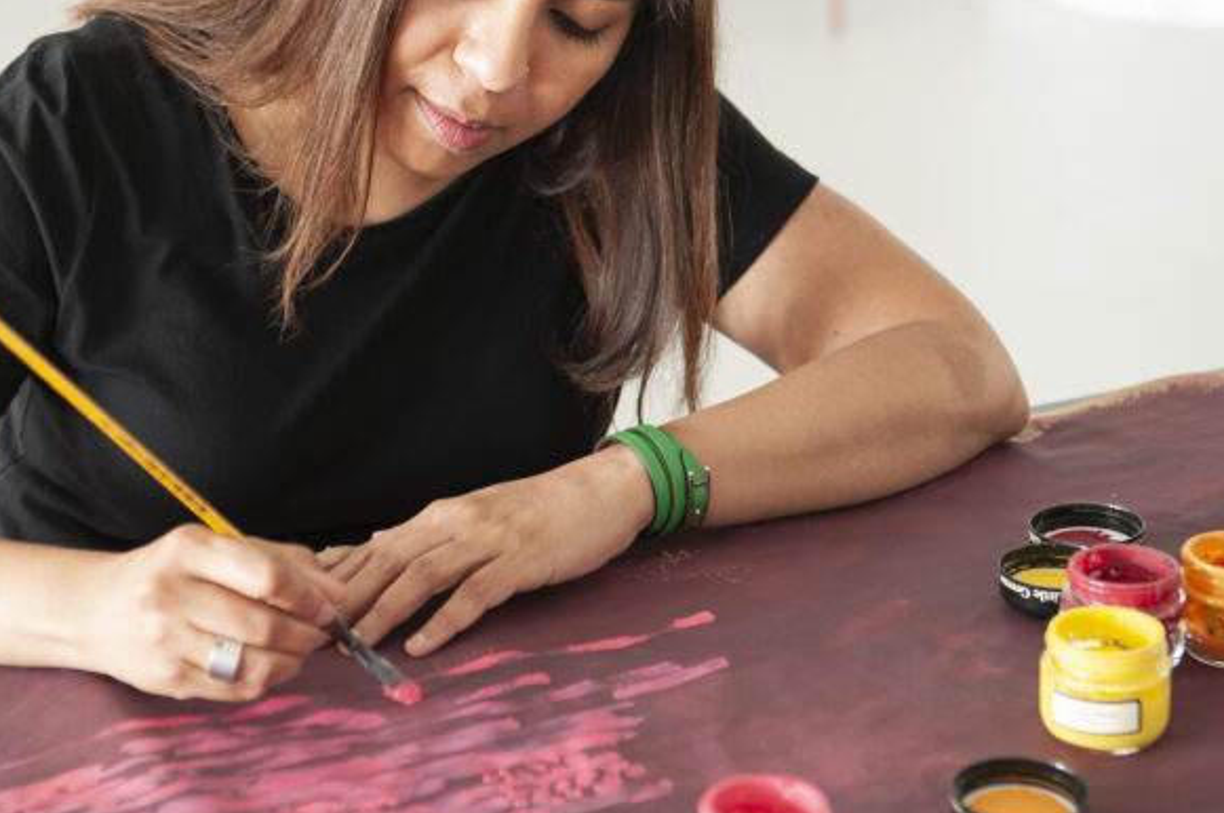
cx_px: 516
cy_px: 340
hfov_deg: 21.0
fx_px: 3294
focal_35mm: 97
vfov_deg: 14.1
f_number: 3.2
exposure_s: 1/40
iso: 800
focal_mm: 55
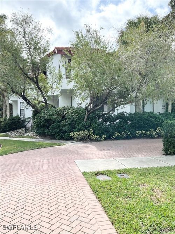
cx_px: 88
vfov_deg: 61.7
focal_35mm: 29
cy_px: 117
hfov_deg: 48.2
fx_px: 196
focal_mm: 3
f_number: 1.8
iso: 16
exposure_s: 1/635
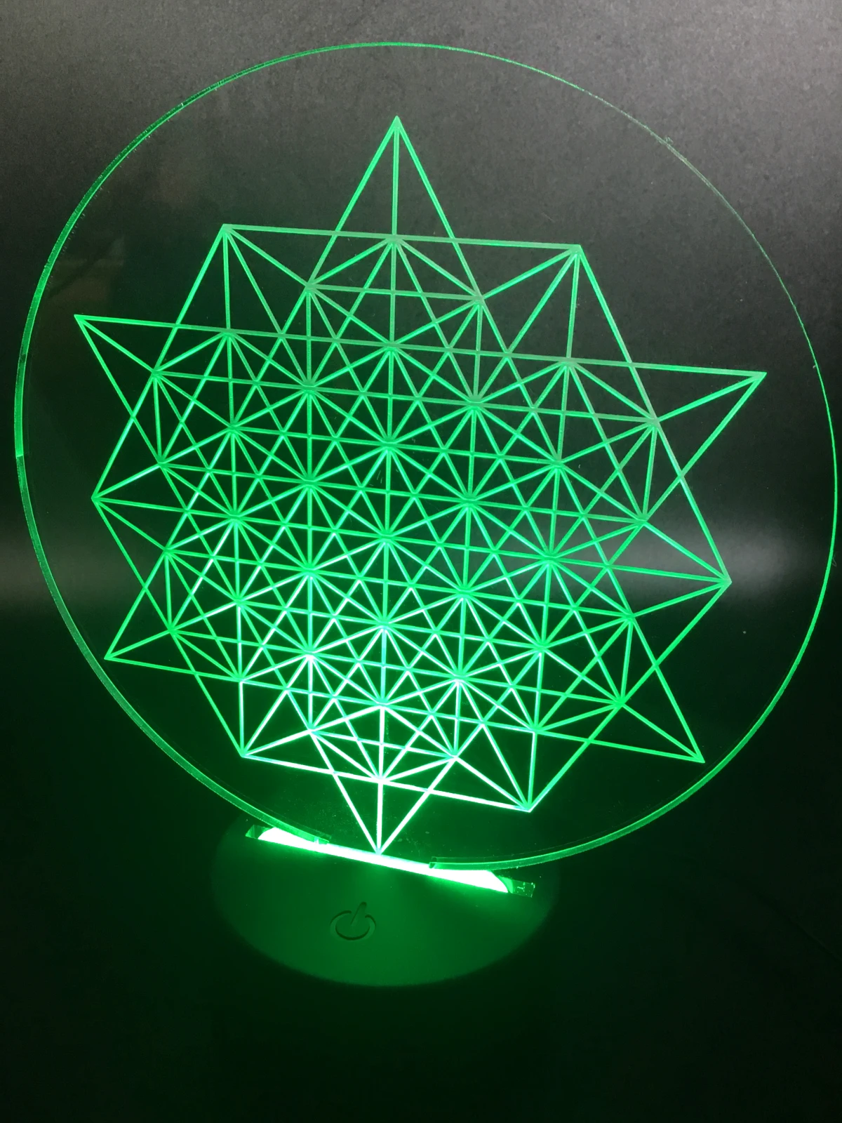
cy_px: 562
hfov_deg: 45.4
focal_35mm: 31
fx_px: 1005
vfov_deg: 58.4
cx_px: 421
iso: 80
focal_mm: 3.3
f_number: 2.4
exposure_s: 1/30
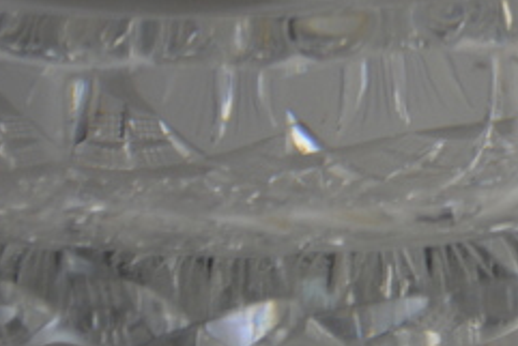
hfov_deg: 8.4
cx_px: 720
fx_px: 3447
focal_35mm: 239
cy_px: -39
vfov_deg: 5.7
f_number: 5.6
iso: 400
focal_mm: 55
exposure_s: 1/125
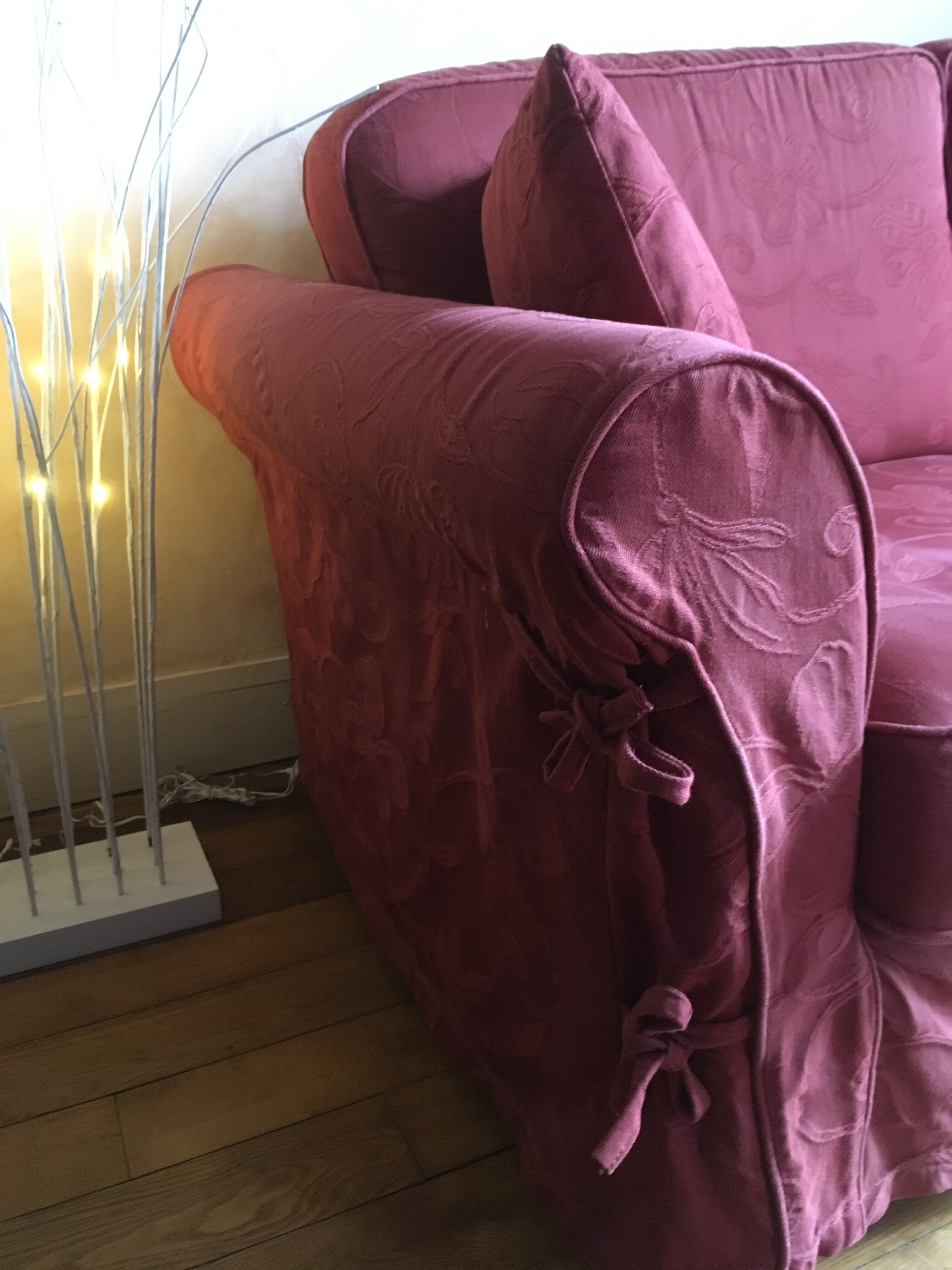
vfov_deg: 61.7
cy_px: 635
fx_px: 1063
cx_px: 476
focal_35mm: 29
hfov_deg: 48.2
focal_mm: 4.15
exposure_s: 1/17
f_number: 2.2
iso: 400
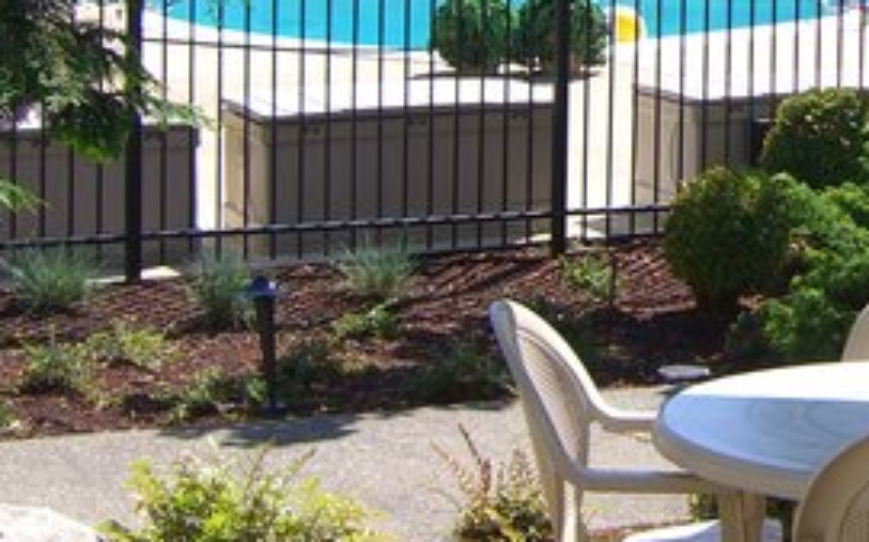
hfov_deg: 17.0
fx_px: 2817
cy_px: -71
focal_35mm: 119
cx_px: 943
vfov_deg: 10.8
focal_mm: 7.9
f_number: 2.8
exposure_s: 1/640
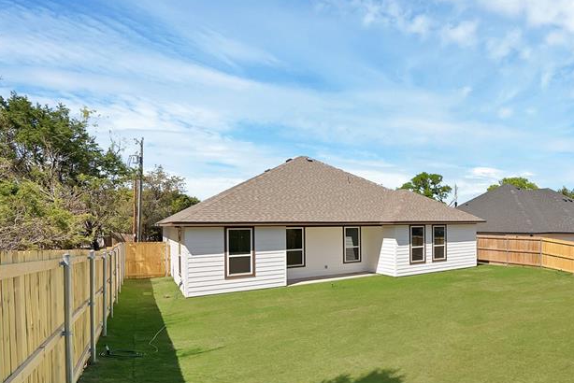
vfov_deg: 61.6
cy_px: 222
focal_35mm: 20
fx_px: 319
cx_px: 413
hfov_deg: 79.1
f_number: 9
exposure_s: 1/400
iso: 640
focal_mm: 12
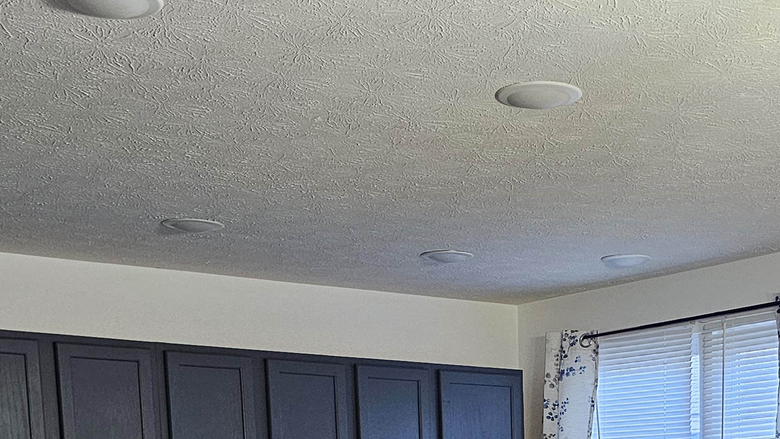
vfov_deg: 15.8
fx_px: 1406
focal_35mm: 68
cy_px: 723
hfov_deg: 30.7
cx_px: 545
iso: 400
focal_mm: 6.3
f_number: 1.7
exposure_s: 1/120
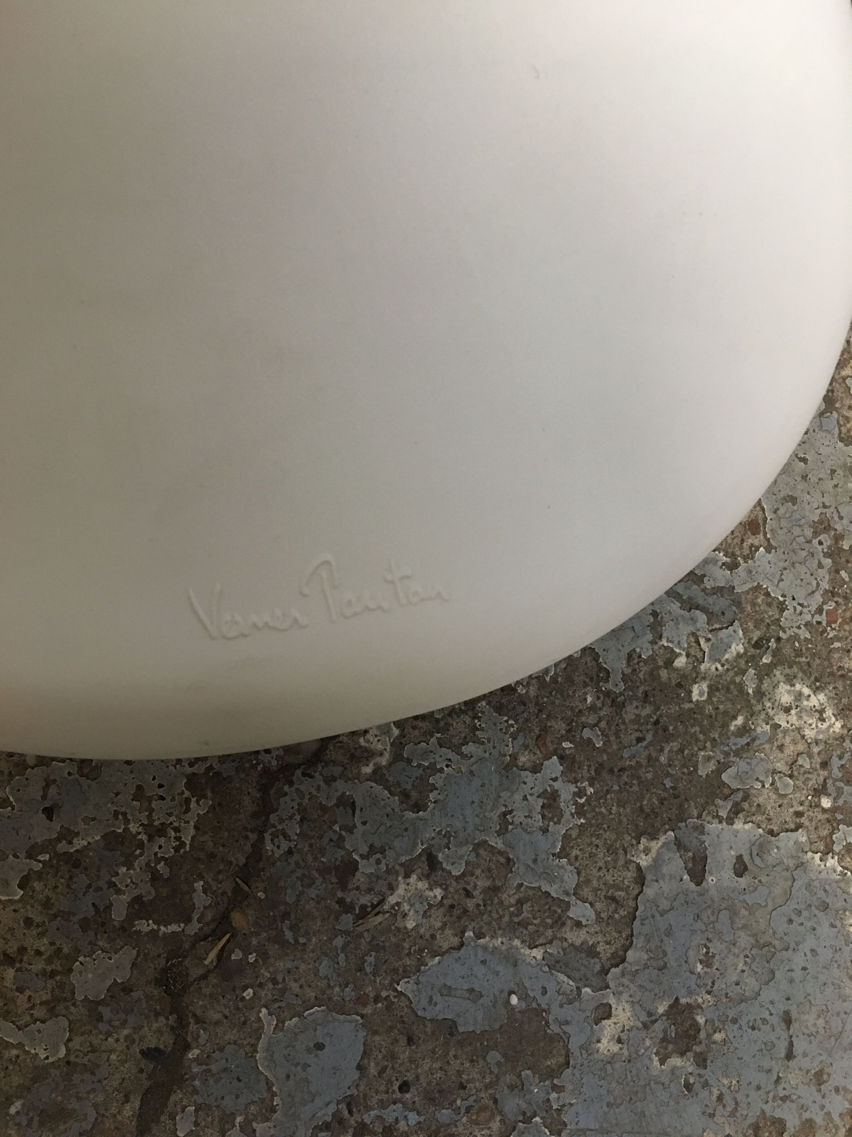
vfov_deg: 61.7
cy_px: 568
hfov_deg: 48.2
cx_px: 426
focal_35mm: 29
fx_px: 952
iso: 125
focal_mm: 4.15
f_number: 2.2
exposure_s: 1/17
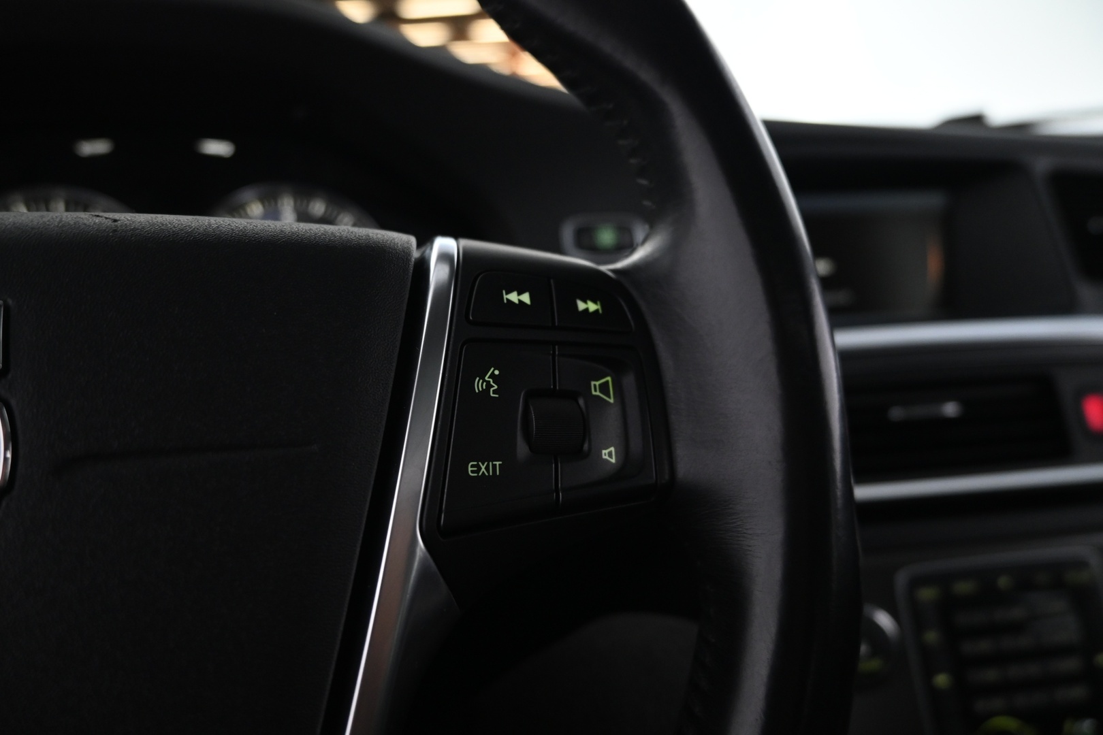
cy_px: 368
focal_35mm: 24
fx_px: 735
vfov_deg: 53.1
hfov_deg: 73.7
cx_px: 552
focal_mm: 16
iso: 1600
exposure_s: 1/25
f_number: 3.5
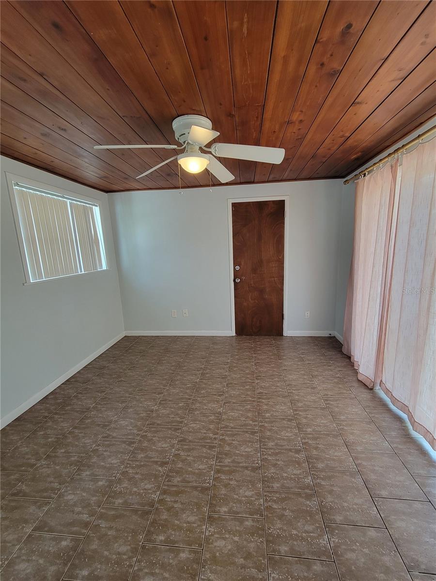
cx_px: 218
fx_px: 218
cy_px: 290
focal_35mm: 13
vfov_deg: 106.2
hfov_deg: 89.9
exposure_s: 1/60
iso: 125
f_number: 2.2
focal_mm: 2.2
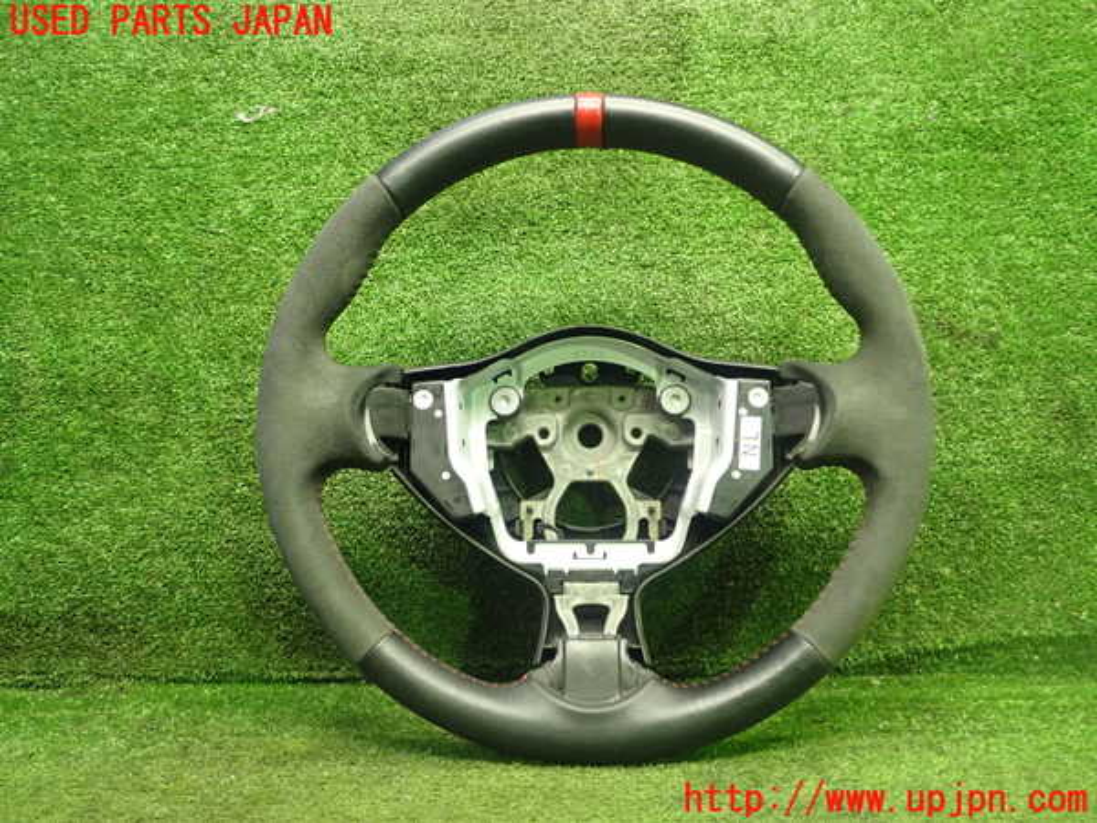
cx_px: 548
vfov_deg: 44.2
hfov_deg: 56.8
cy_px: 412
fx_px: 1014
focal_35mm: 32
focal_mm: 5.79
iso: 640
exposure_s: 1/30
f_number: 2.4
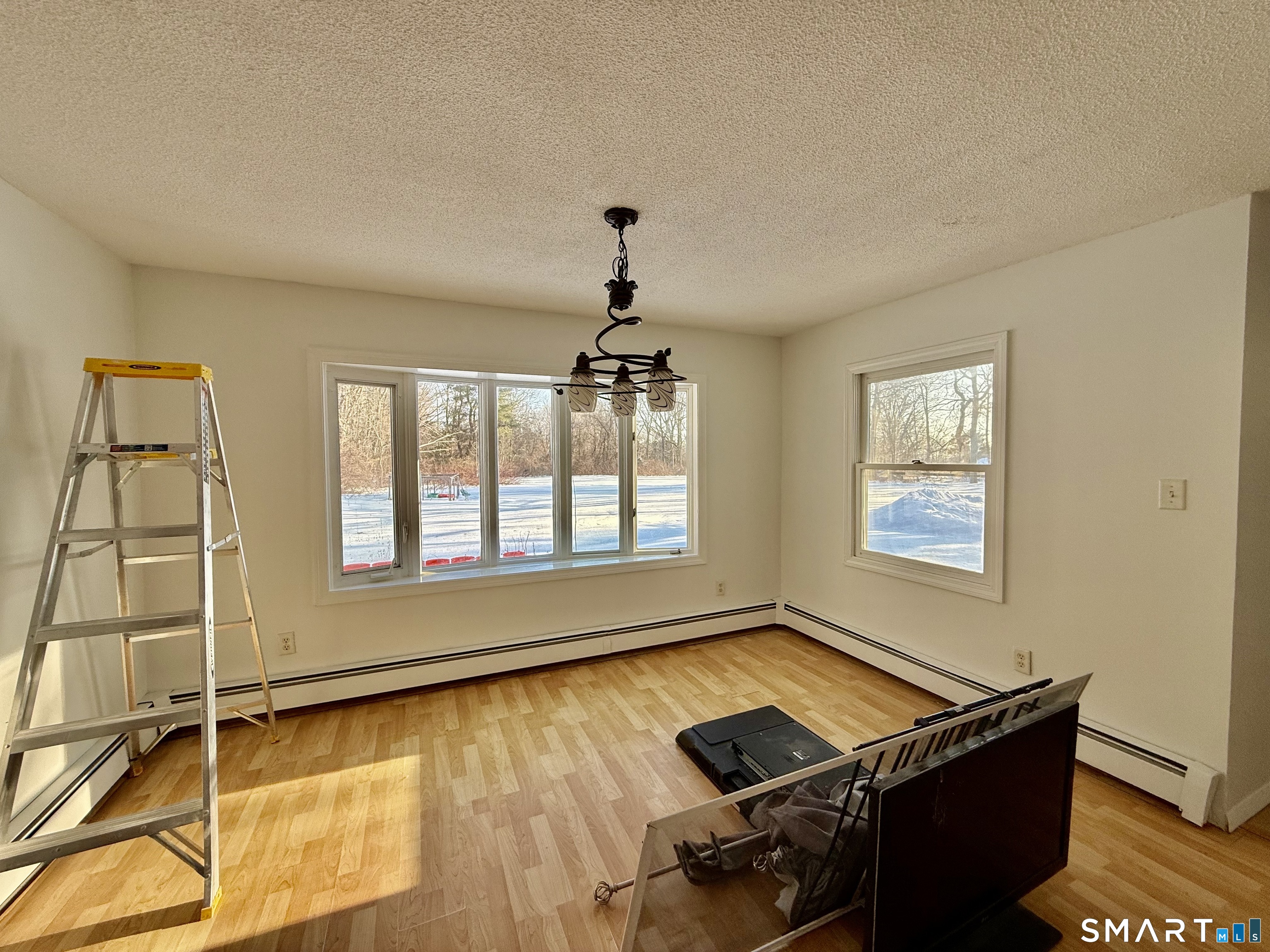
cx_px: 635
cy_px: 476
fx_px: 514
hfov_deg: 102.1
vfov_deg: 85.7
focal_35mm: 14
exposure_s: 1/326
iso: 64
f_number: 2.2
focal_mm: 2.22
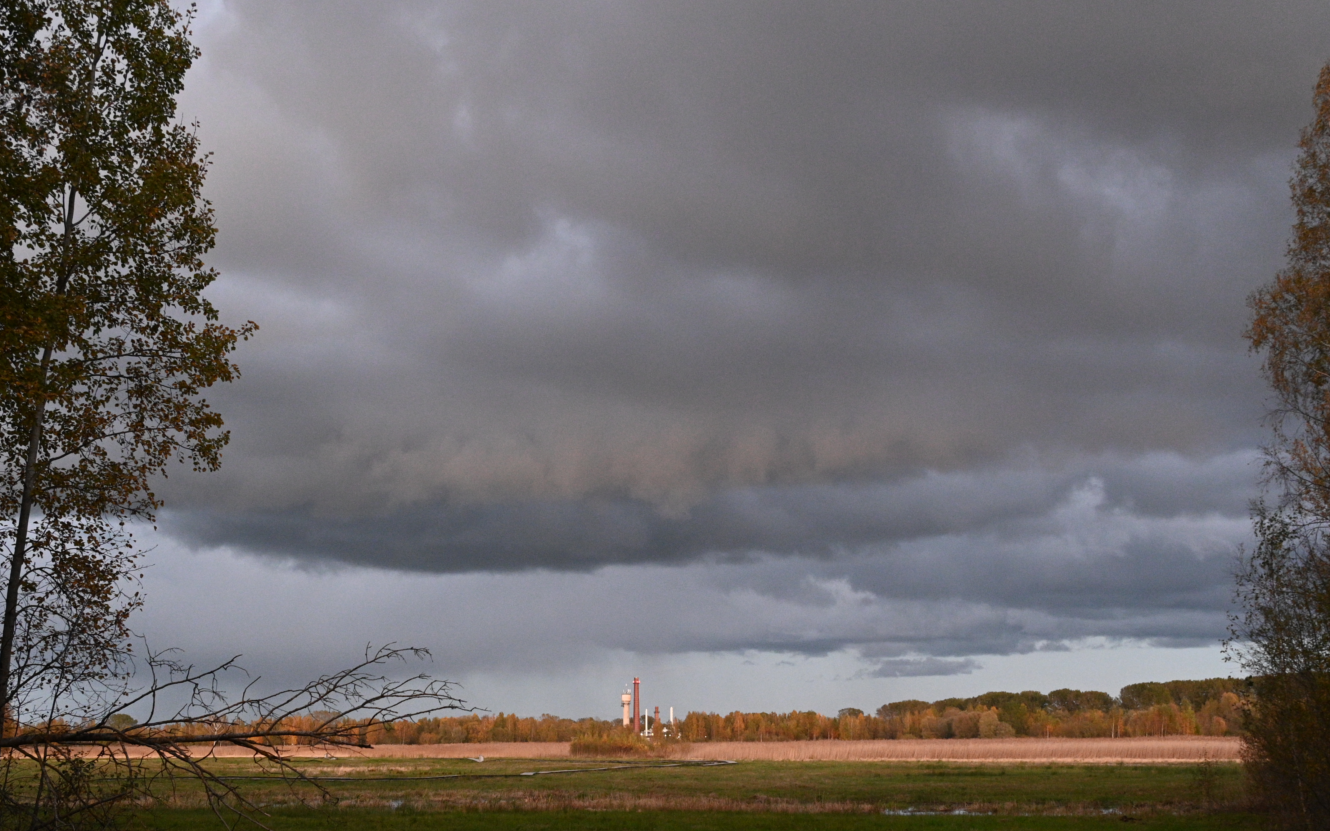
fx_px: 1667
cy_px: 569
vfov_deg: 27.8
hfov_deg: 43.5
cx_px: 699
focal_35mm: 46
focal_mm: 32
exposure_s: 1/100
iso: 4000
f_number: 4
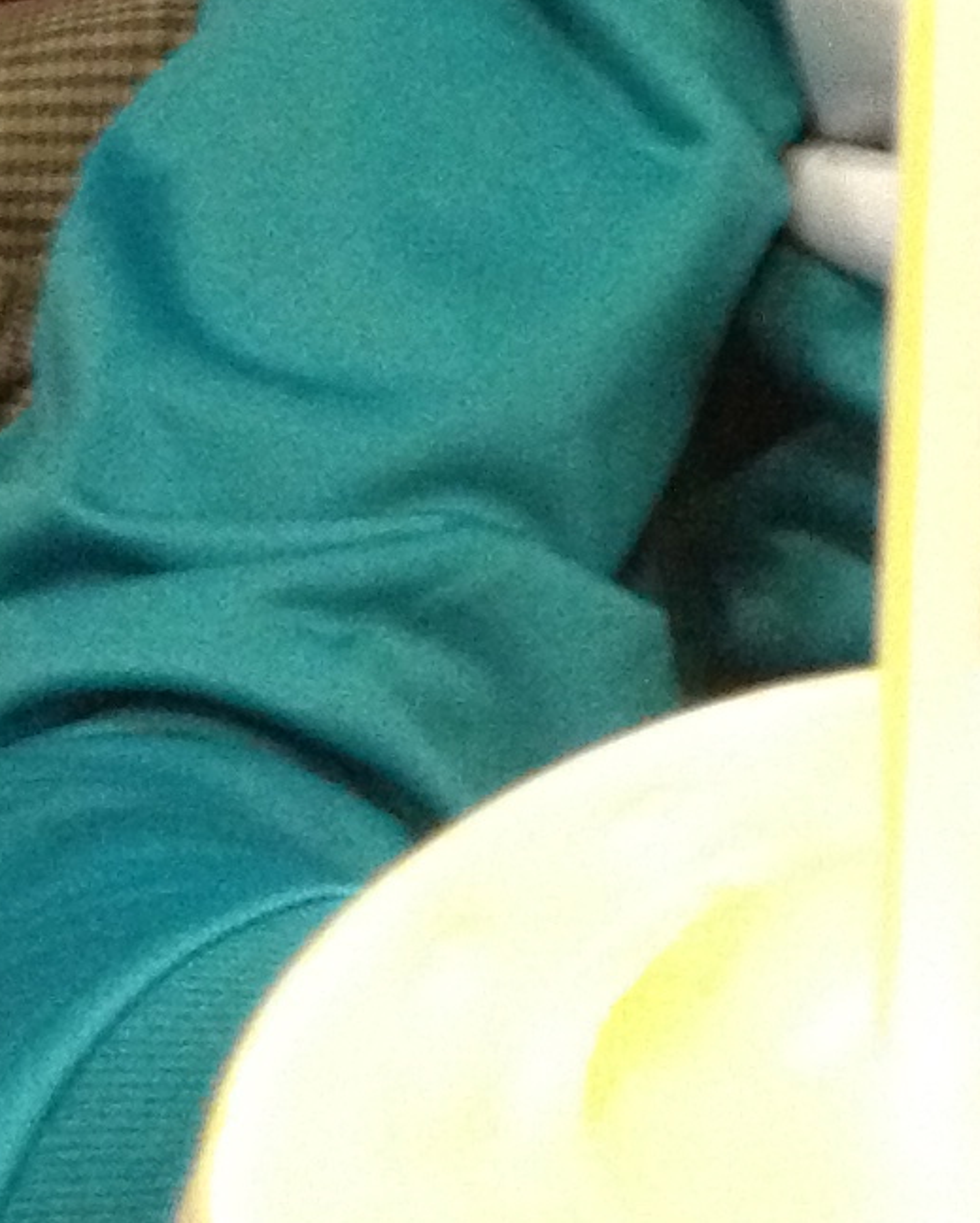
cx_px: 1860
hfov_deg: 8.6
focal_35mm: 172
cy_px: -1259
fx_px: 6232
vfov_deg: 10.3
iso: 400
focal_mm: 4.28
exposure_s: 1/15
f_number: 2.4
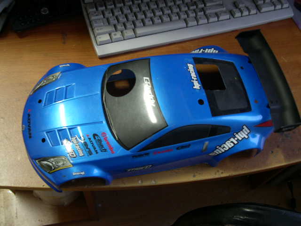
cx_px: 150
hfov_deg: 49.0
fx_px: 330
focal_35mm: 38
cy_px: 113
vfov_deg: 37.7
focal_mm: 8
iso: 120
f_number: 2.8
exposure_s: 1/4.8
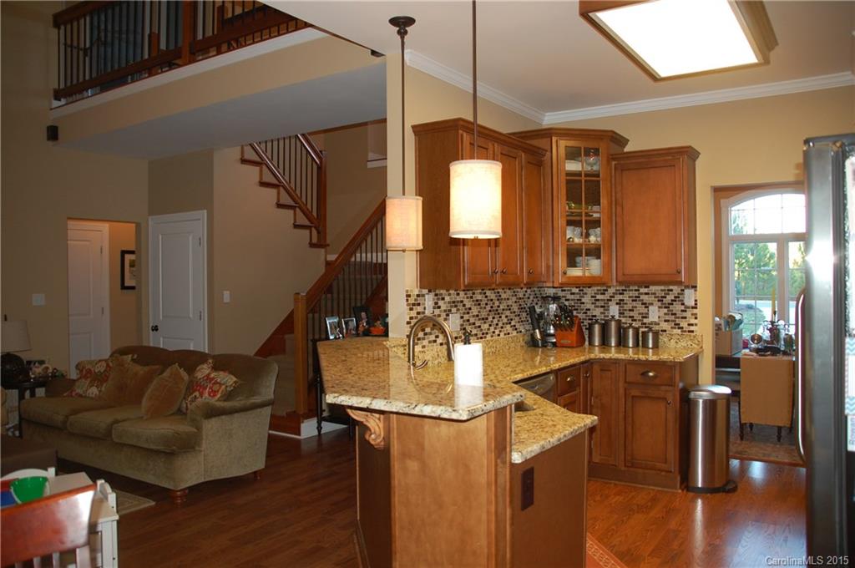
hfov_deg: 67.4
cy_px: 284
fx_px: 640
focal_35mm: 27
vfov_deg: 47.8
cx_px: 428
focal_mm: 18
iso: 400
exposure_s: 1/60
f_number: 3.5
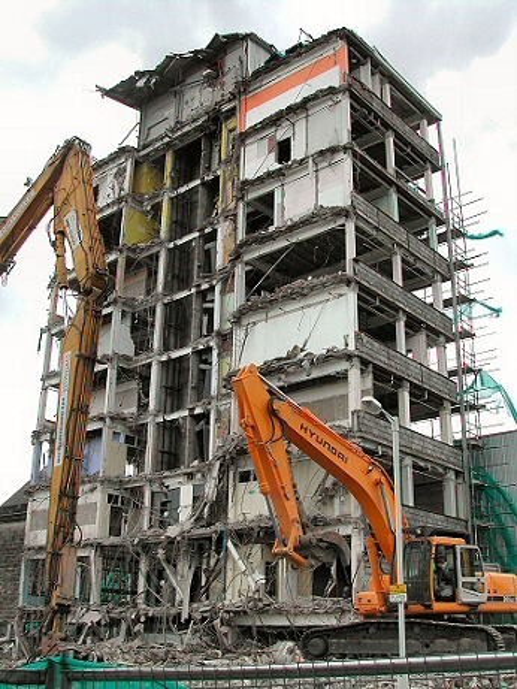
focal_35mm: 38
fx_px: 756
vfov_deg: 49.0
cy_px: 344
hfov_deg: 37.7
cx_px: 258
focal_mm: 8
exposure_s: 1/115
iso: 100
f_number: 7.6
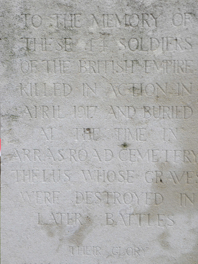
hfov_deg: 15.6
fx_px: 725
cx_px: 99
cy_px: 132
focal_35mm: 95
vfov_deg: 20.7
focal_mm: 16.9
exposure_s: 1/91.6
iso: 64
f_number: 4
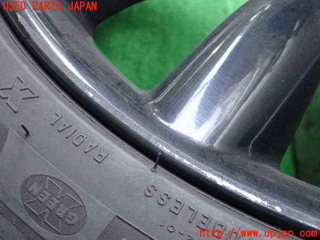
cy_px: 120
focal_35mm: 54
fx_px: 499
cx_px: 160
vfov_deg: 27.0
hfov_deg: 35.5
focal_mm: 9.65
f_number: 3.3
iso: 5000
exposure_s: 1/125
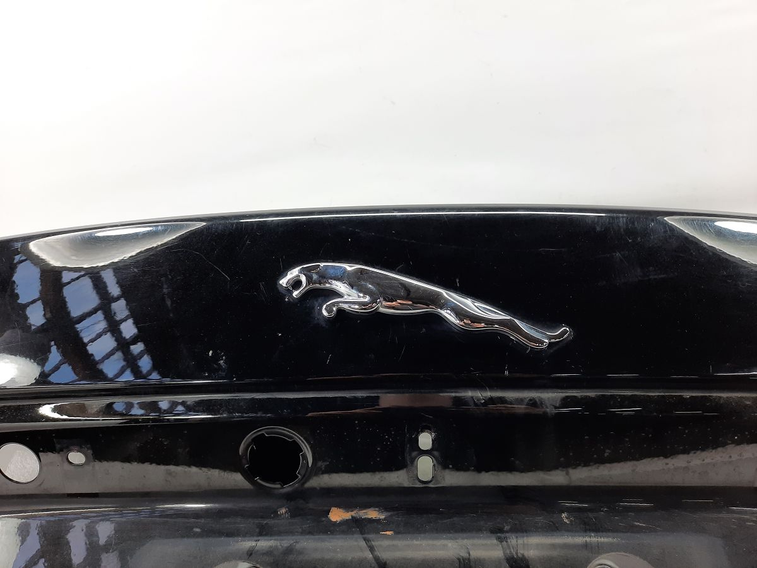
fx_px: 547
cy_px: 284
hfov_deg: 69.4
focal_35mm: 25
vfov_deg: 54.9
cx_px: 378
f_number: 2
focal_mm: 4.6
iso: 64
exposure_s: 1/50
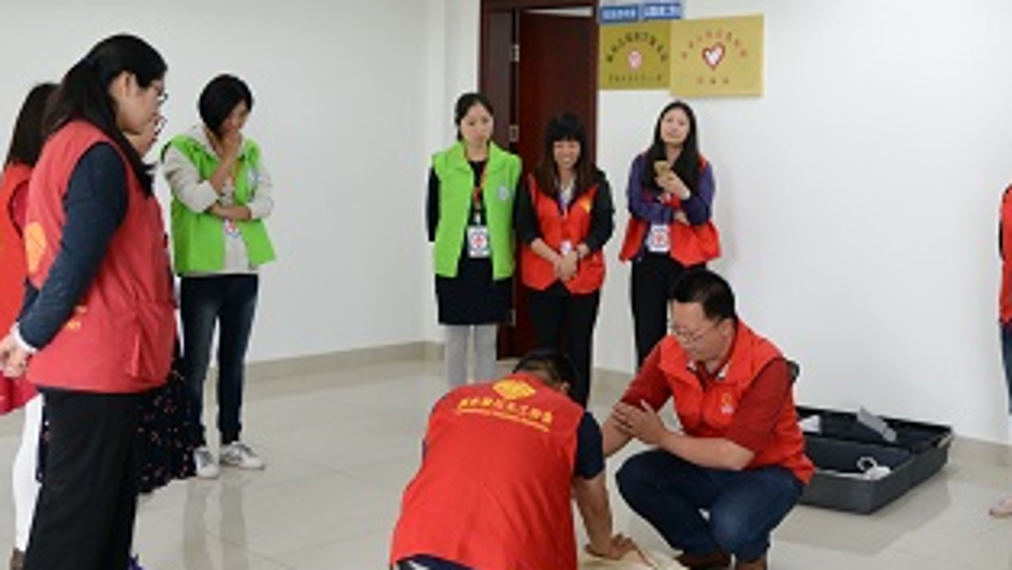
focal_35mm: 48
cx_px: 751
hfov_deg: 41.7
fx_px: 1289
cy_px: 251
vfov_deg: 24.9
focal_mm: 24
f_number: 2.8
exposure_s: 1/160
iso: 1100
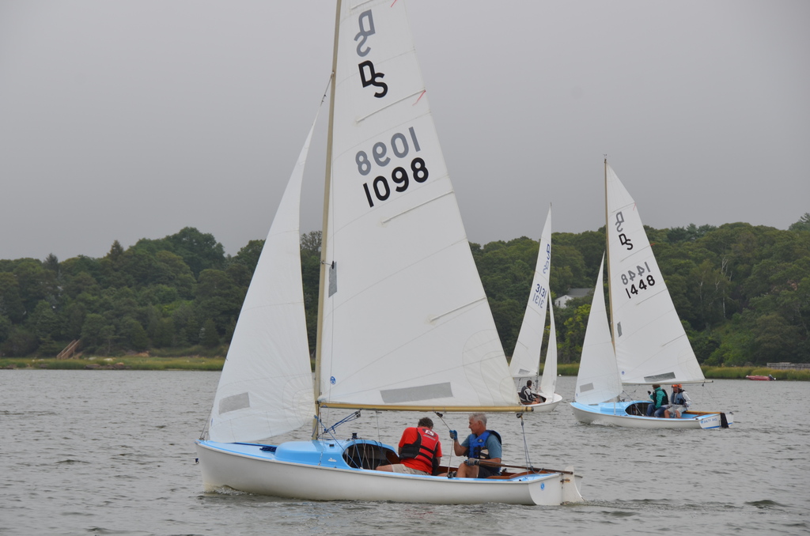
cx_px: 405
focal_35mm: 158
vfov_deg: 8.7
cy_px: 268
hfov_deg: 13.1
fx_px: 3536
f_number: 9
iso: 100
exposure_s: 1/320
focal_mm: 105
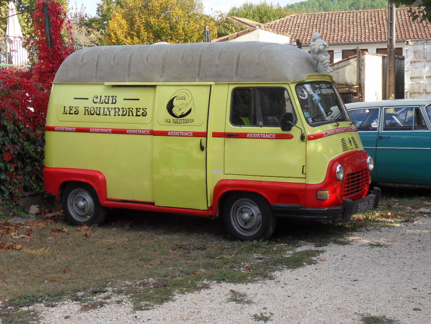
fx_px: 747
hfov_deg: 32.2
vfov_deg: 24.4
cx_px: 216
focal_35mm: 60
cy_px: 162
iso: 80
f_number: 4.8
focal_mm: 10.5
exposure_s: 1/180
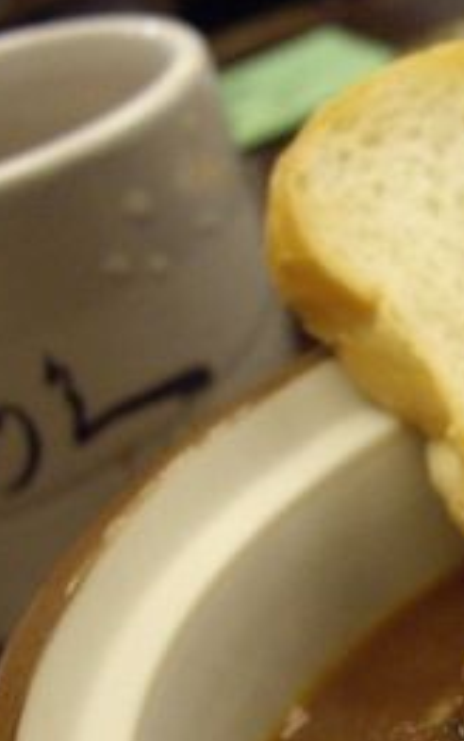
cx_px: 611
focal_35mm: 100
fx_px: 2021
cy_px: 638
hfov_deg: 12.7
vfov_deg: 20.4
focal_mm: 7.9
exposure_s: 1/25
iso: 400
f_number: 2.8
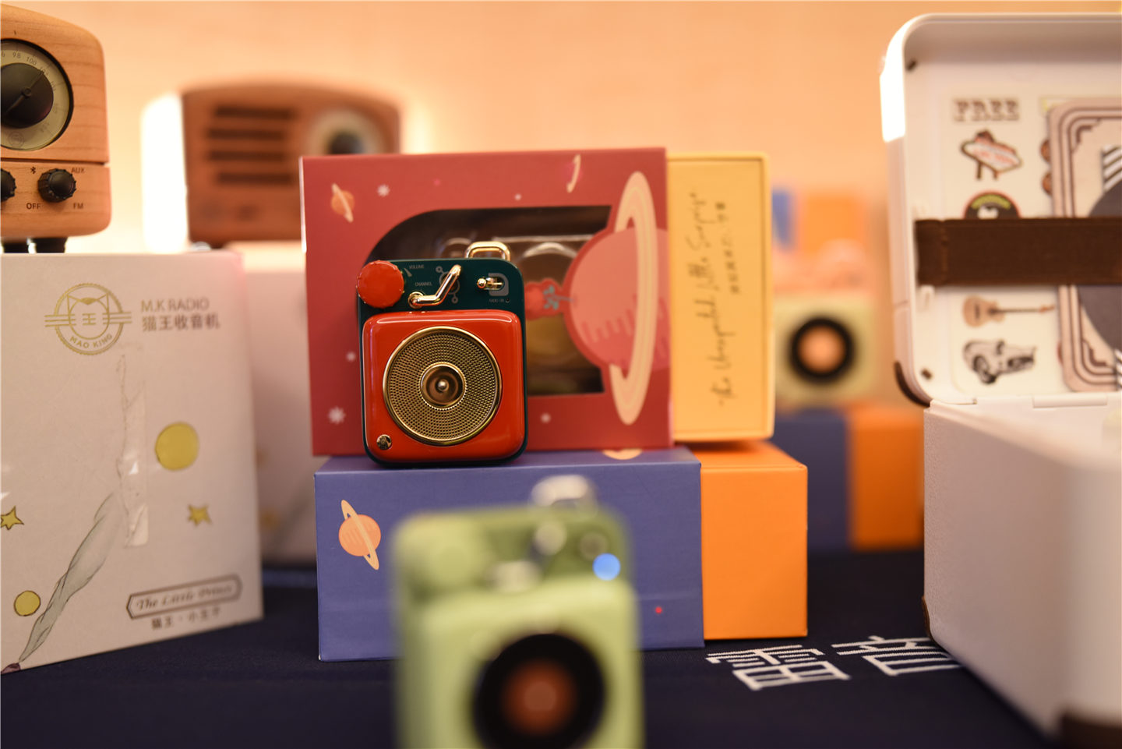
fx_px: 1247
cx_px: 561
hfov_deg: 48.4
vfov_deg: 33.4
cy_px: 374
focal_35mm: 40
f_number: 1.8
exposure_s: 1/40
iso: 800
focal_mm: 40
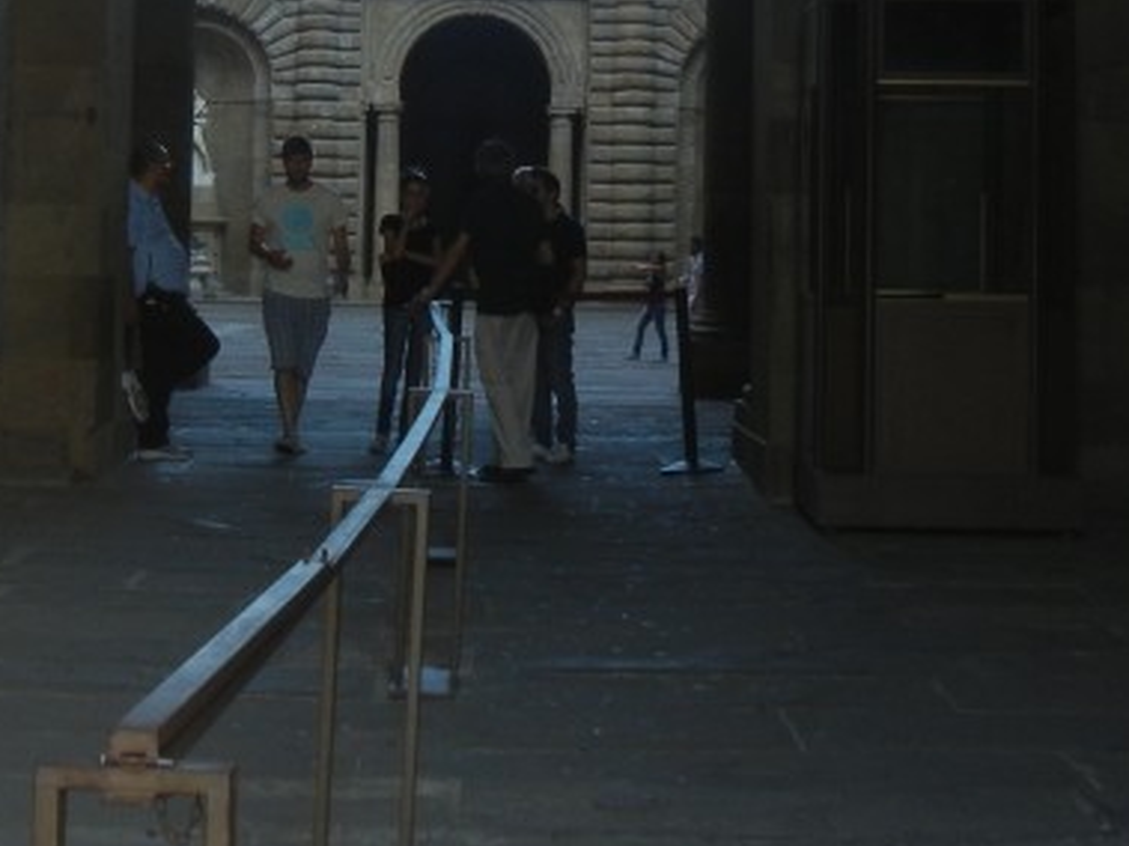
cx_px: 456
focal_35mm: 81
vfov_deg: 17.9
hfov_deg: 24.1
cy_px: 83
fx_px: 2641
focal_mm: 5.4
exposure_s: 1/135
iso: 160
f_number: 3.5
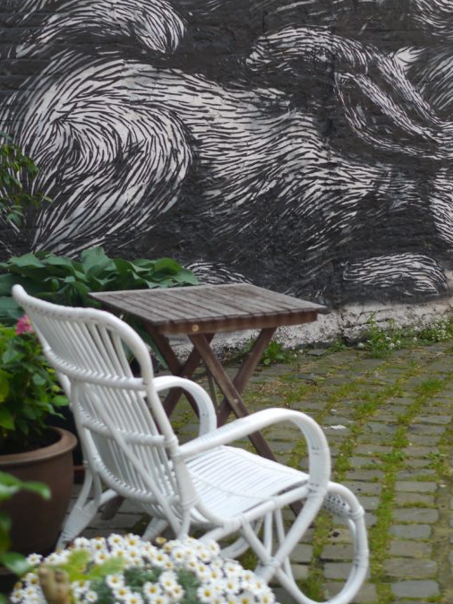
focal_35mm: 76
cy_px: 194
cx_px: 235
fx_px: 1325
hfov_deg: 19.4
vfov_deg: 25.5
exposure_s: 1/1300
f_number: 1.8
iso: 160
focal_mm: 25
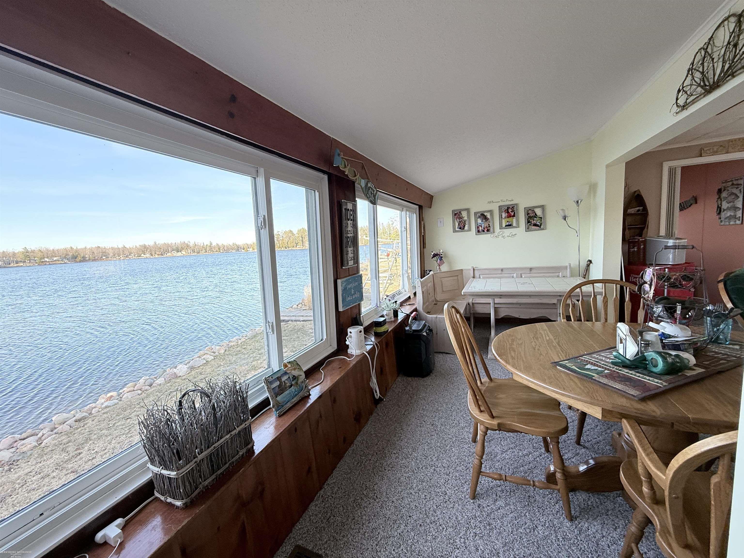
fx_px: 301
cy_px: 279
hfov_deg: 102.1
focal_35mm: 14
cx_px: 372
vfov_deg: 85.7
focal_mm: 2.22
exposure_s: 1/99
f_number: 2.2
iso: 125
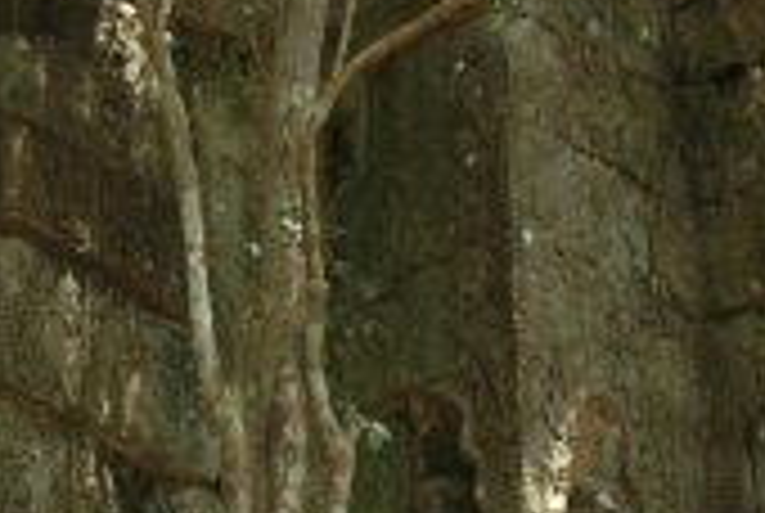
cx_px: 382
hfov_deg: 12.0
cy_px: 504
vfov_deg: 8.0
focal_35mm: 171
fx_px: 3642
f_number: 5
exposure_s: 1/100
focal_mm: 27
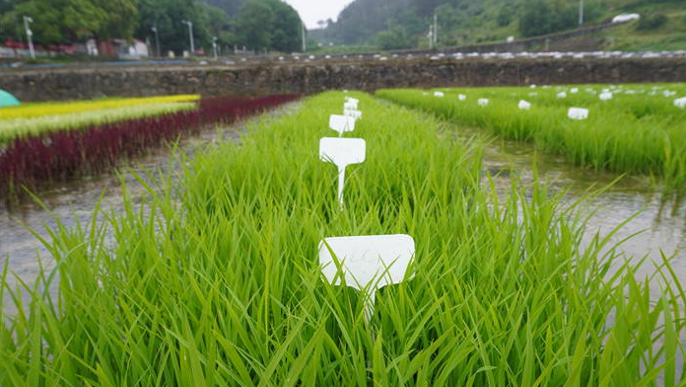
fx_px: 473
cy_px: 218
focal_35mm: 26
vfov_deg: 44.3
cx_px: 352
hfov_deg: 71.9
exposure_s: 1/100
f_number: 7.1
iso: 100
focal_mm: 16
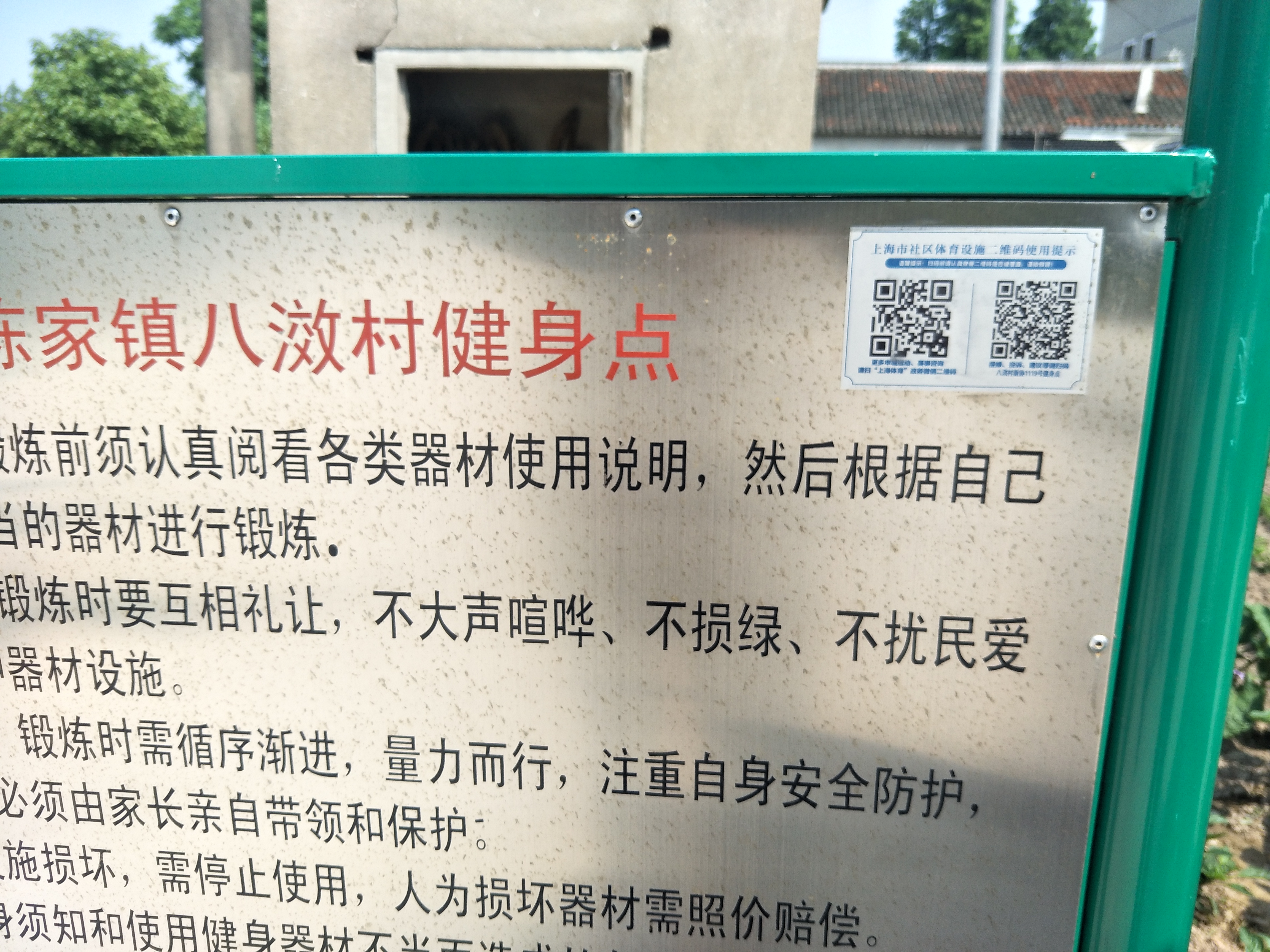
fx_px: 881
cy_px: 476
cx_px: 635
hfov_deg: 71.6
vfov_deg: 56.8
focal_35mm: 24
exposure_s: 1/827
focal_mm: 4.1
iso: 33
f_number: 1.7
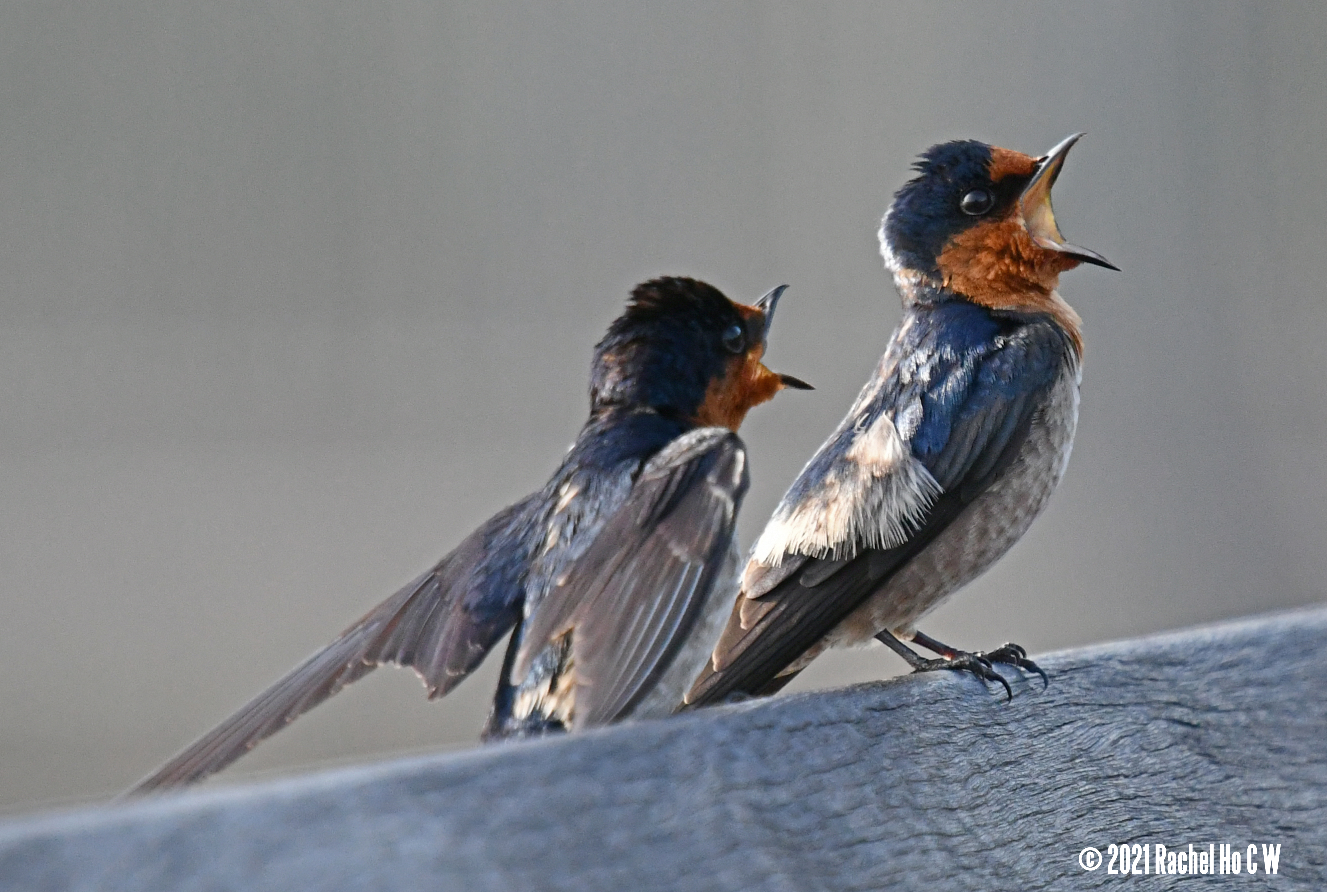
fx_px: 23281
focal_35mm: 630
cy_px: 446
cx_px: 664
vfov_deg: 2.2
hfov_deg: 3.3
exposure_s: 1/2000
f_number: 5.6
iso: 2000
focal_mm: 420
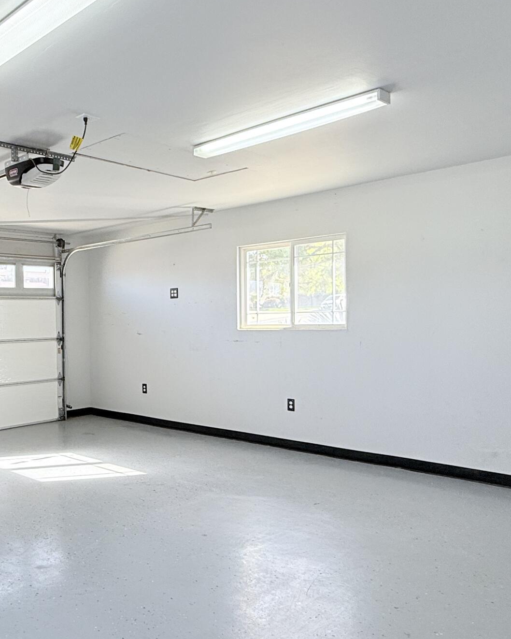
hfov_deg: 44.7
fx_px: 586
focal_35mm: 31
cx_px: 99
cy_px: 337
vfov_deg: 57.1
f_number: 2.2
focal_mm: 2.22
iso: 64
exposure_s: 1/116
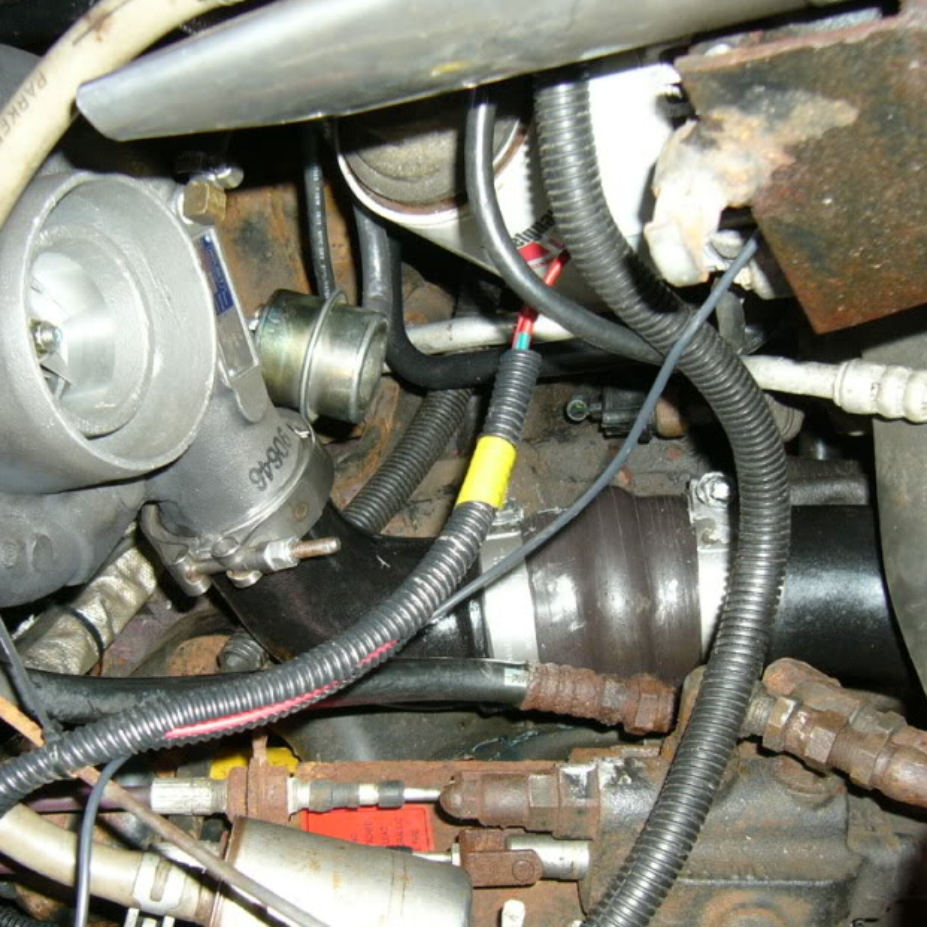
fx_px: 1545
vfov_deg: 33.3
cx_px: 381
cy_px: 533
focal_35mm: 51
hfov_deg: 33.3
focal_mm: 5.8
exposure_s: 1/60
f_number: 2.8
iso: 100
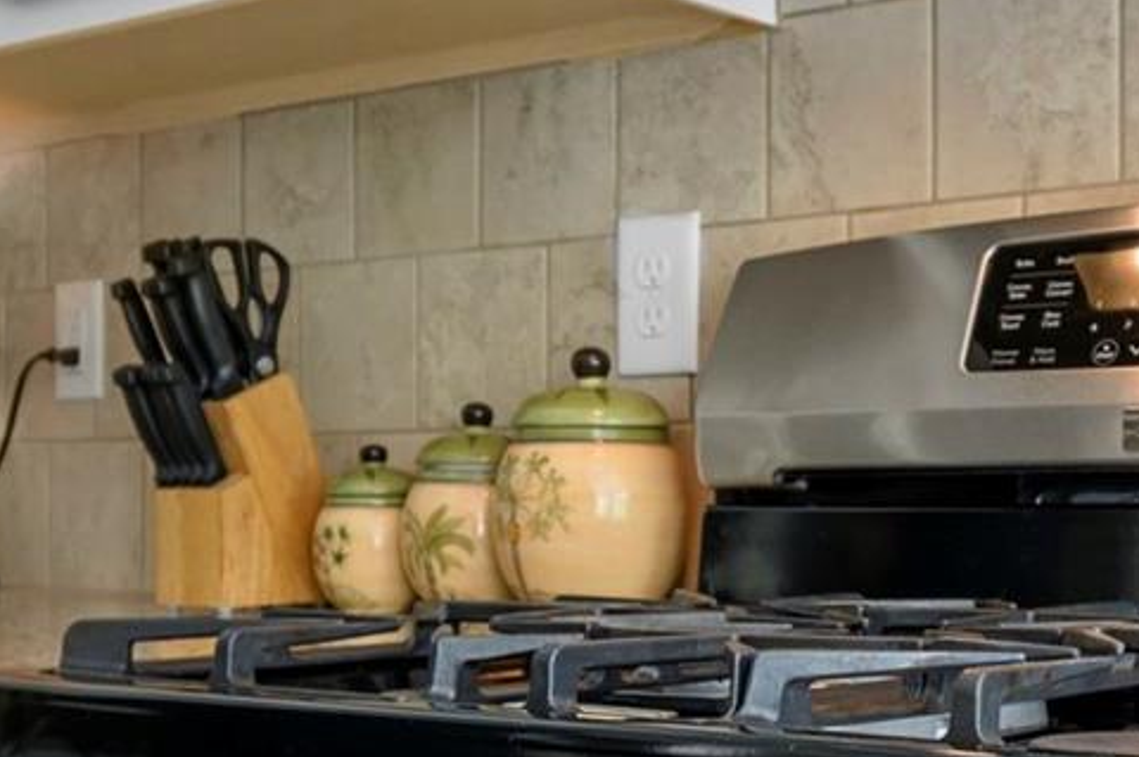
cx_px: 925
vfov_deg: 21.1
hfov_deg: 30.6
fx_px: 2023
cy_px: 523
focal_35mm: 64
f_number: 5.6
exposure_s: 1/4
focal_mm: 20
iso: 250
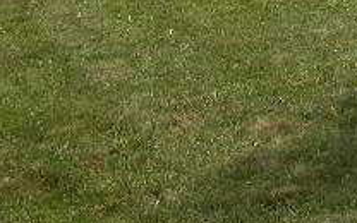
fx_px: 1391
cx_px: 626
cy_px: -269
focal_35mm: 143
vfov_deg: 8.5
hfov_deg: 13.3
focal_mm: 8.9
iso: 100
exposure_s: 1/324
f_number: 6.3
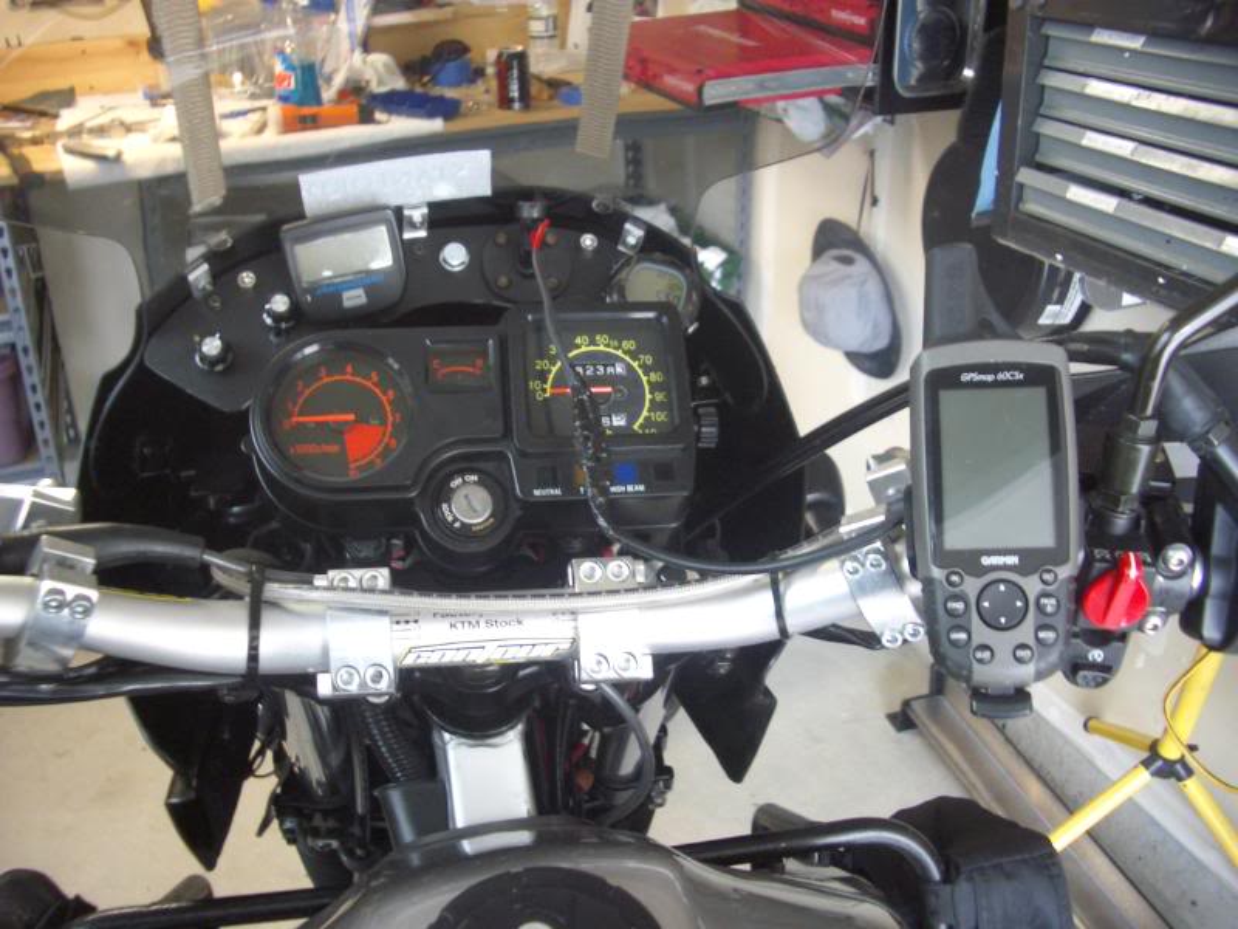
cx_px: 619
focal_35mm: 35
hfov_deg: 52.6
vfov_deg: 40.7
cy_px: 464
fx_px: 1252
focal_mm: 5.8
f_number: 2.6
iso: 100
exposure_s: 1/10
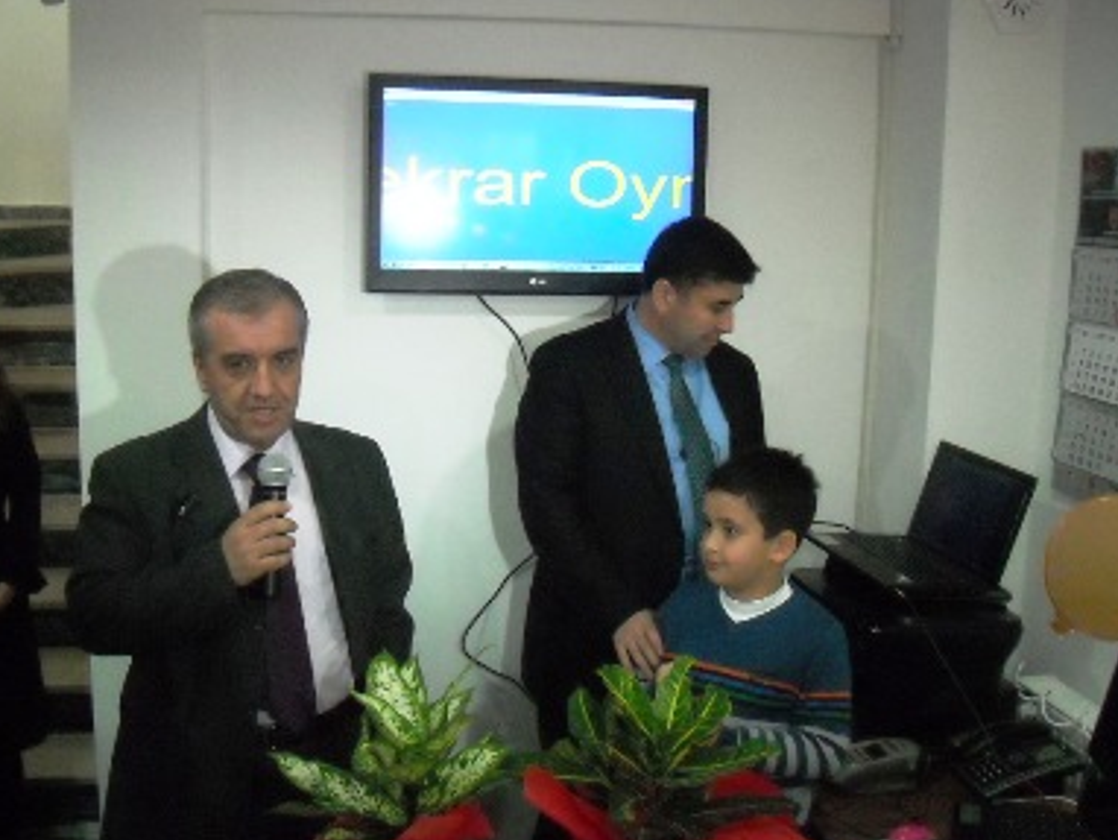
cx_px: 530
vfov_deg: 35.2
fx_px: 1325
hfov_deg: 45.7
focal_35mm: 41
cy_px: 395
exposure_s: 1/141
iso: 800
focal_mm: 5.7
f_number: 2.8
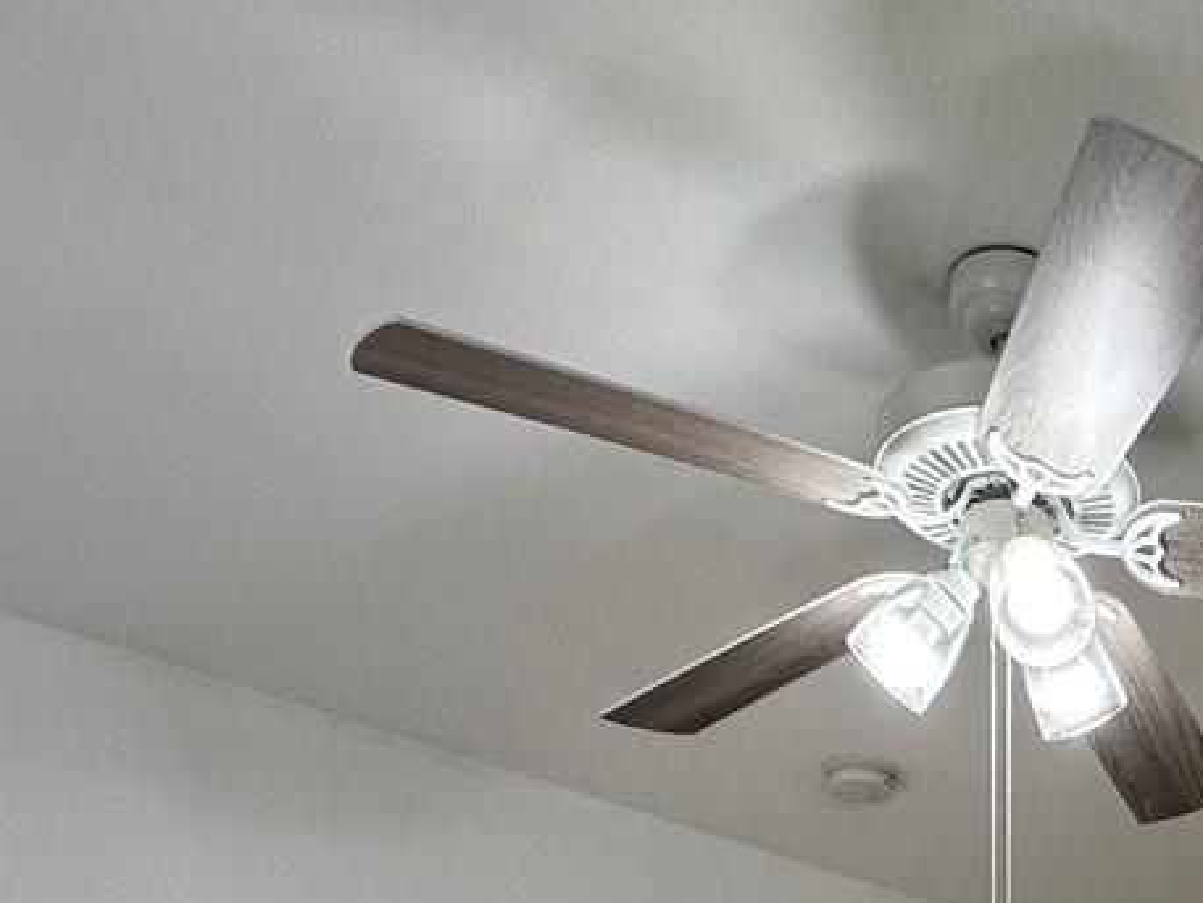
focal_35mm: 49
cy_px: 1530
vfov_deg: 21.7
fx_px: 1703
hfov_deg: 35.0
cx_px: 1221
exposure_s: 1/120
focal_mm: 2.22
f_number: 2.2
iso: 100
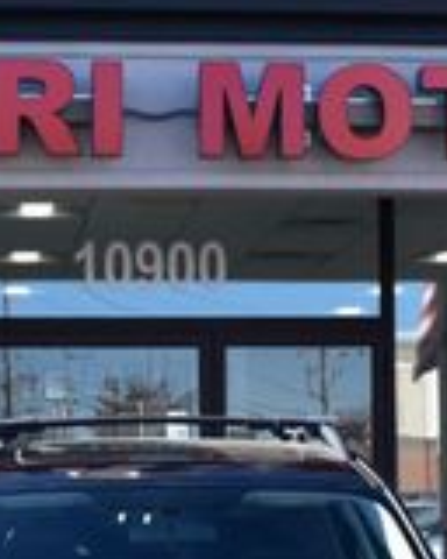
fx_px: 2232
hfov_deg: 11.4
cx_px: 241
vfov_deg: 14.1
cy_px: 545
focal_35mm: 135
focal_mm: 24
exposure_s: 1/250
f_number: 10
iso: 400
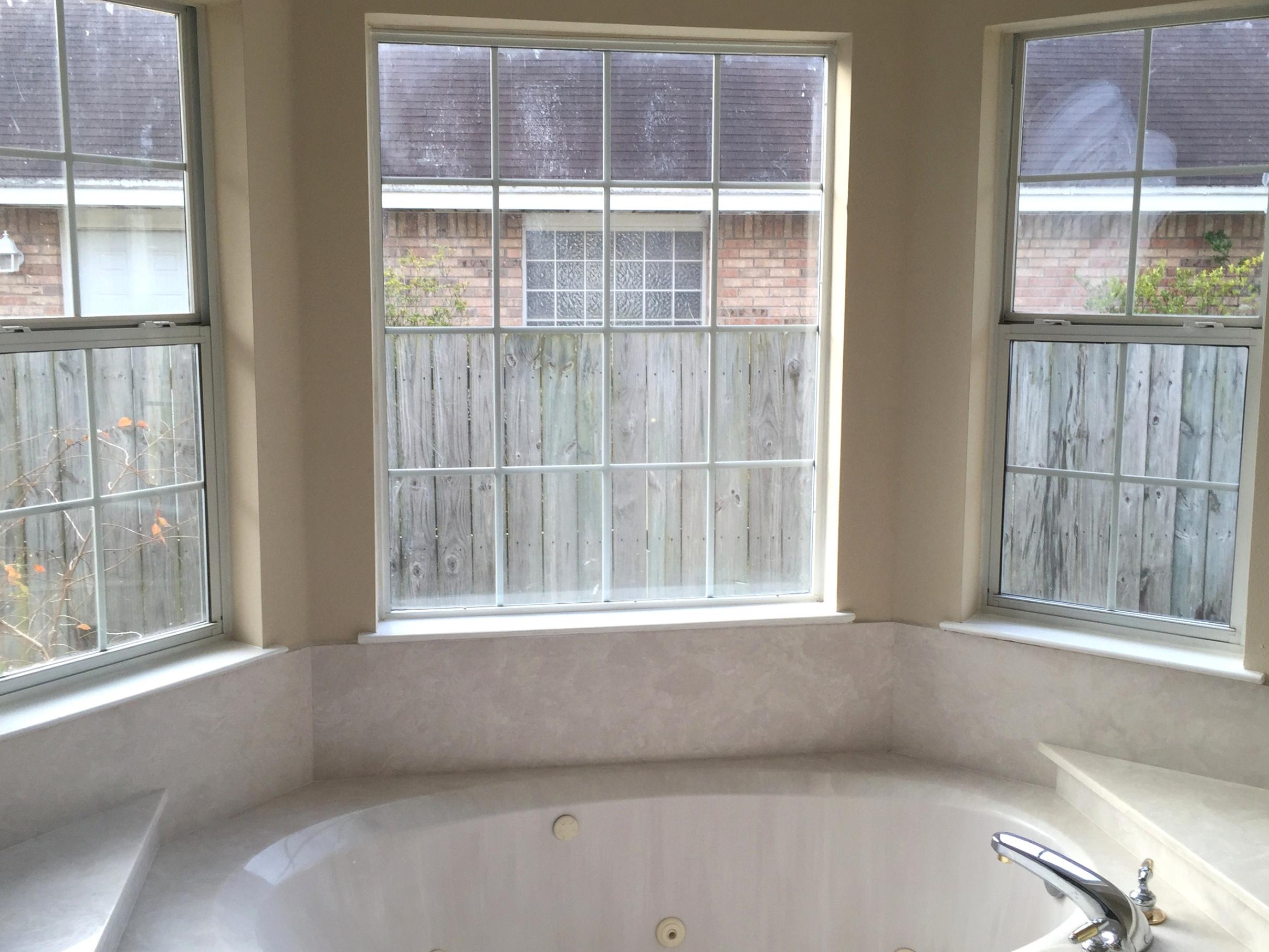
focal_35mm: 36
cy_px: 491
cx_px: 640
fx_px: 1320
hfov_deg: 51.4
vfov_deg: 39.7
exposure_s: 1/143
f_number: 2.2
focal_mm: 4.15
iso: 32
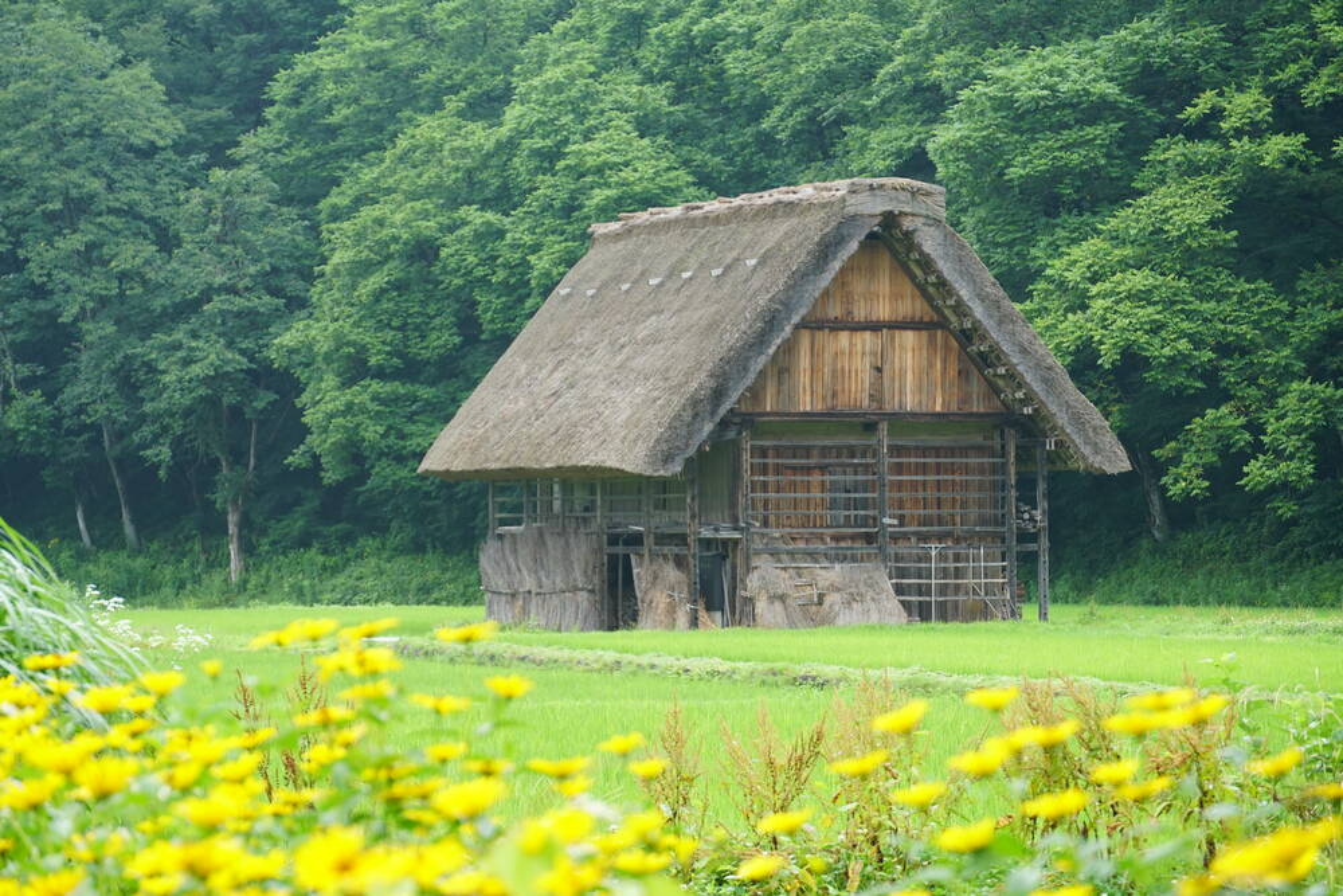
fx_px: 4869
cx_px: 672
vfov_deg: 10.5
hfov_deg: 15.7
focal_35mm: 130
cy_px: 448
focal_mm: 87
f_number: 5.6
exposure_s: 1/160
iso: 400
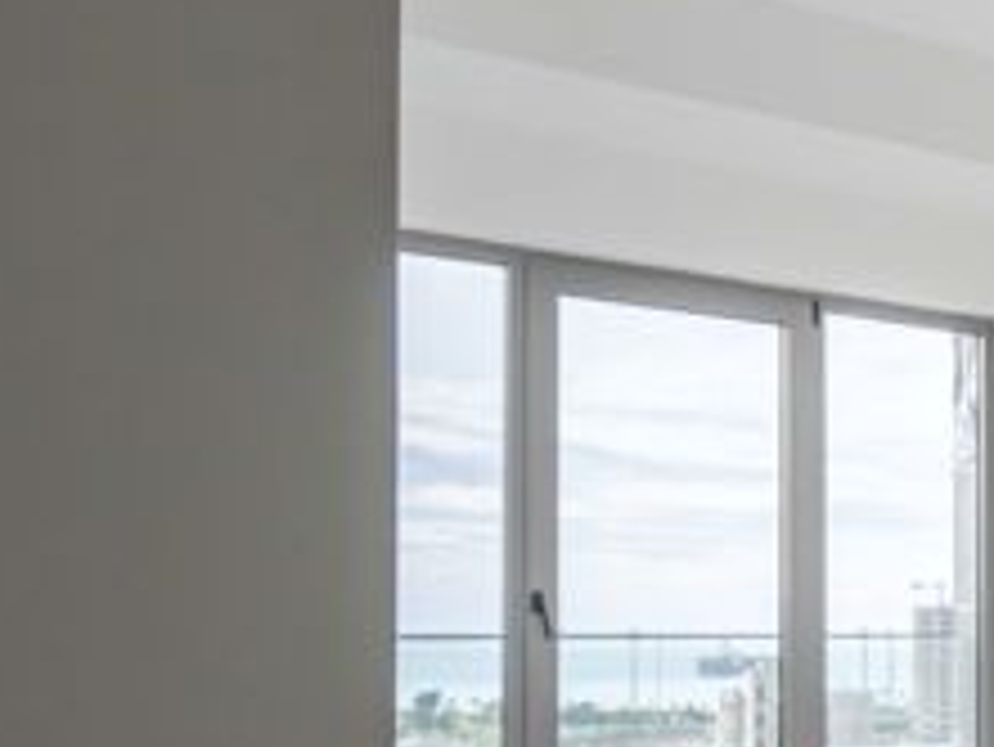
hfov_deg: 29.8
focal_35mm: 49
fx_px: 1408
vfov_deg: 28.8
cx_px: 1338
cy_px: 639
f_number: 5
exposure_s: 1/8000
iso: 250
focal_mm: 16
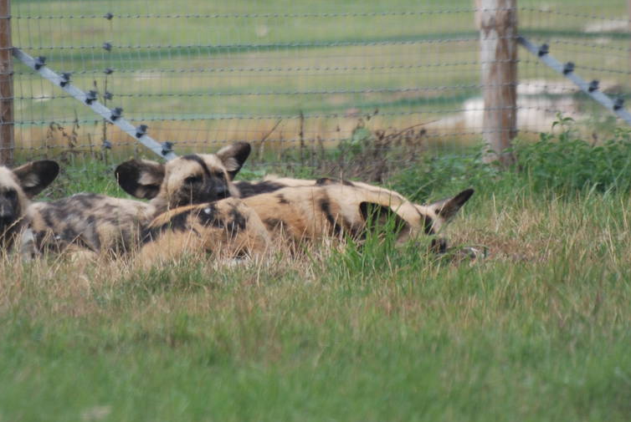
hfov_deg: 2.2
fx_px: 16762
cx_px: 268
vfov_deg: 1.4
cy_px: -21
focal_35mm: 955
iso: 200
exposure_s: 1/500
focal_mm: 300
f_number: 5.6
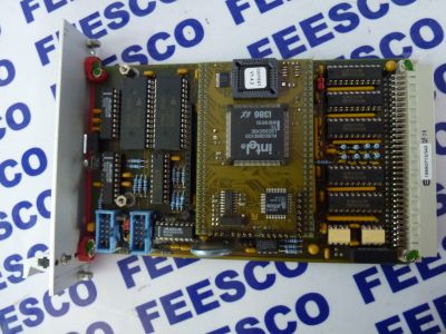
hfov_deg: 71.6
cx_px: 223
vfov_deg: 56.8
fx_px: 309
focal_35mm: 24
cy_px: 167
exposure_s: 1/10
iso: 400
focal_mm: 4.3
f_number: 3.3
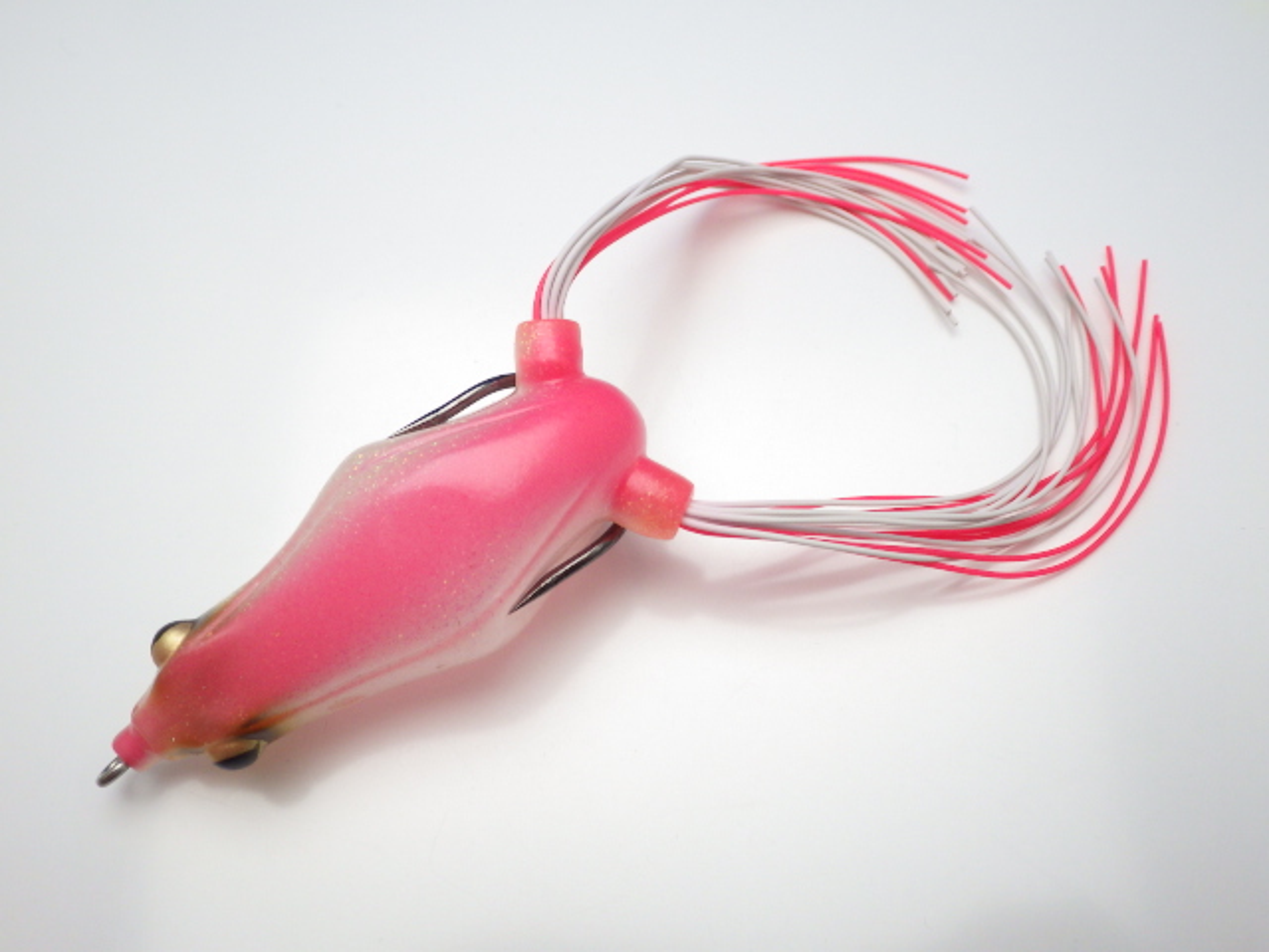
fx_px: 1136
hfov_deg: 58.4
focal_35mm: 31
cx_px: 634
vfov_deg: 45.4
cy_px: 476
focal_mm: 5.5
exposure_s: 1/45
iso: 250
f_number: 3.1
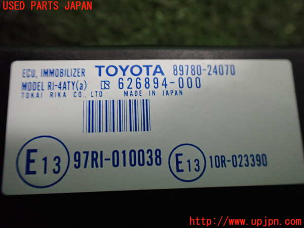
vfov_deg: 46.8
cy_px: 114
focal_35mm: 30
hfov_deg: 60.0
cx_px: 152
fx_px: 263
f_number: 2.3
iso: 800
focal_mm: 5.4
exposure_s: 1/80
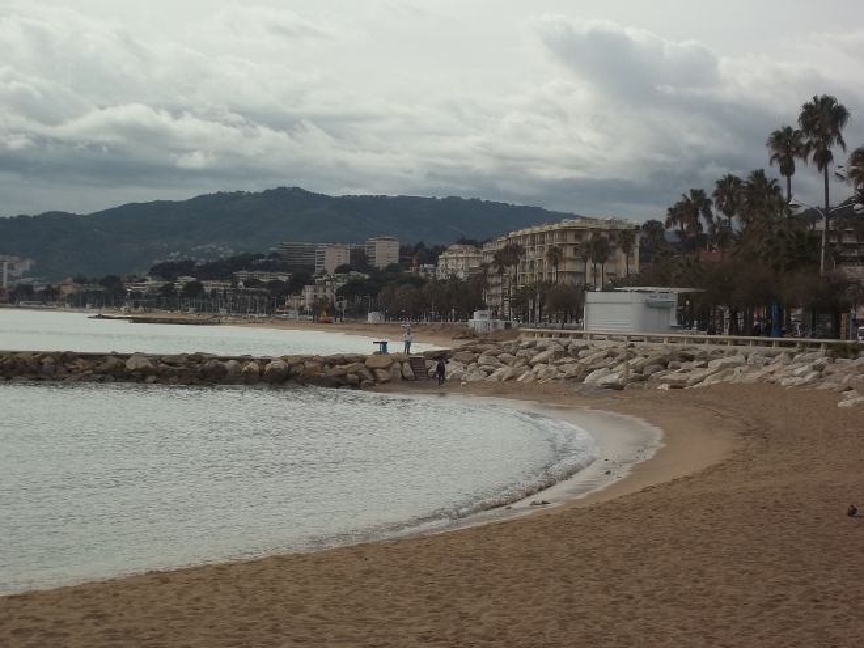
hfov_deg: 22.8
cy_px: 324
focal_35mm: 86
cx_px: 432
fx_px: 2147
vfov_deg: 17.2
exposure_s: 1/500
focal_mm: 15.4
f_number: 5
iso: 64
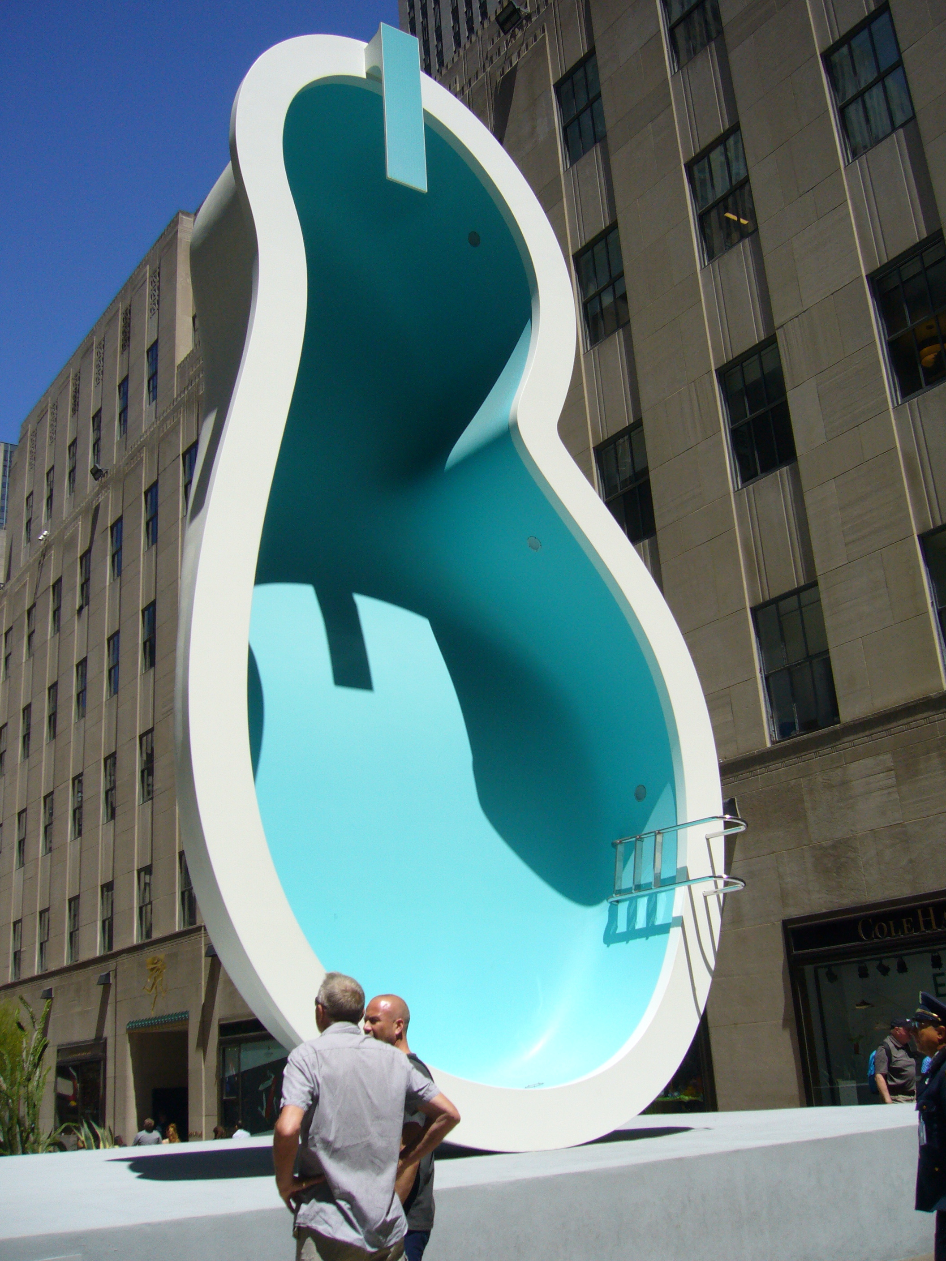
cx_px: 473
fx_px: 1275
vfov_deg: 52.6
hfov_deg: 40.7
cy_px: 630
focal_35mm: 35
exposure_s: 1/640
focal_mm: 5.8
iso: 80
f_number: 5.6
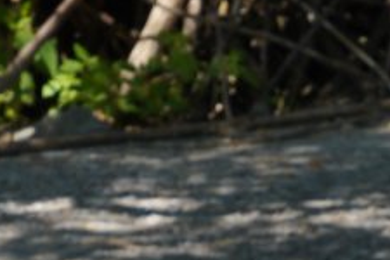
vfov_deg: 1.8
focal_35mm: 768
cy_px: 864
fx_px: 8319
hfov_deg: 2.7
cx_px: 534
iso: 200
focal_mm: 108
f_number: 13
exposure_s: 1/100
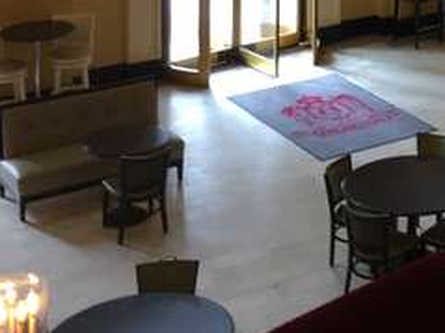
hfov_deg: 18.7
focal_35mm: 97
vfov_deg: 14.0
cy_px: -201
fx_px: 1246
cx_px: 594
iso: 40
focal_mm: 4.15
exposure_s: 1/30
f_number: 2.2
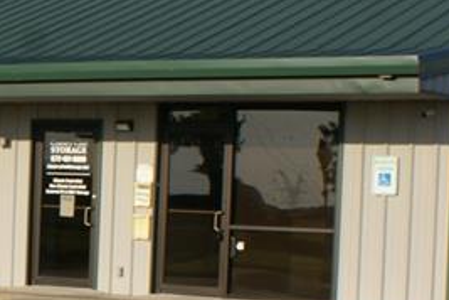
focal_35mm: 138
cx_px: -230
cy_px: 217
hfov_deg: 13.9
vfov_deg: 9.9
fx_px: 1721
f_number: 10
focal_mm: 24
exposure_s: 1/160
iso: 100
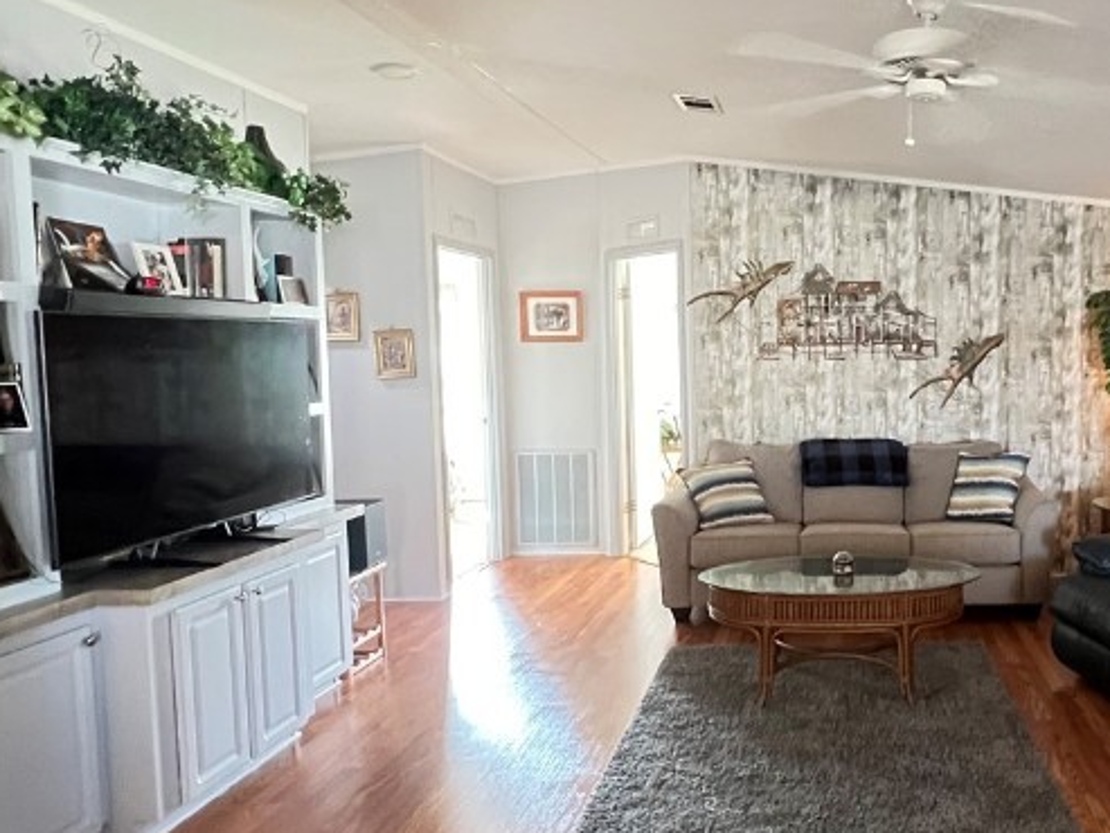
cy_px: 410
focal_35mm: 27
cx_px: 856
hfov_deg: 61.0
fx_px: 866
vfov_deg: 51.4
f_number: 1.8
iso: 1000
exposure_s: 1/40
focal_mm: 1.57
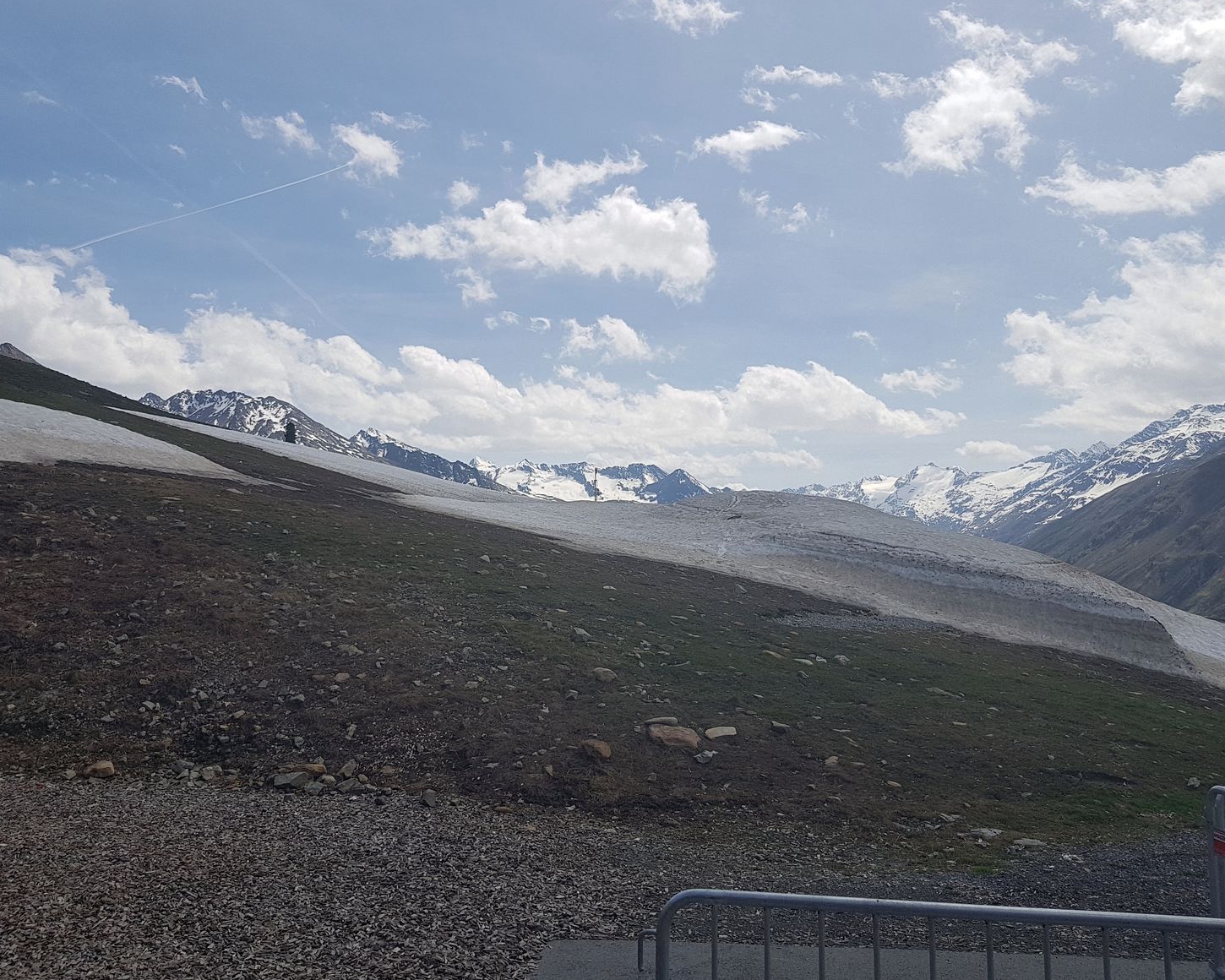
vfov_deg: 51.5
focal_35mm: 28
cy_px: 486
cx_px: 615
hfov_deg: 62.2
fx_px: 1015
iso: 50
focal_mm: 4.2
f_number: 1.7
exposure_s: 1/4576
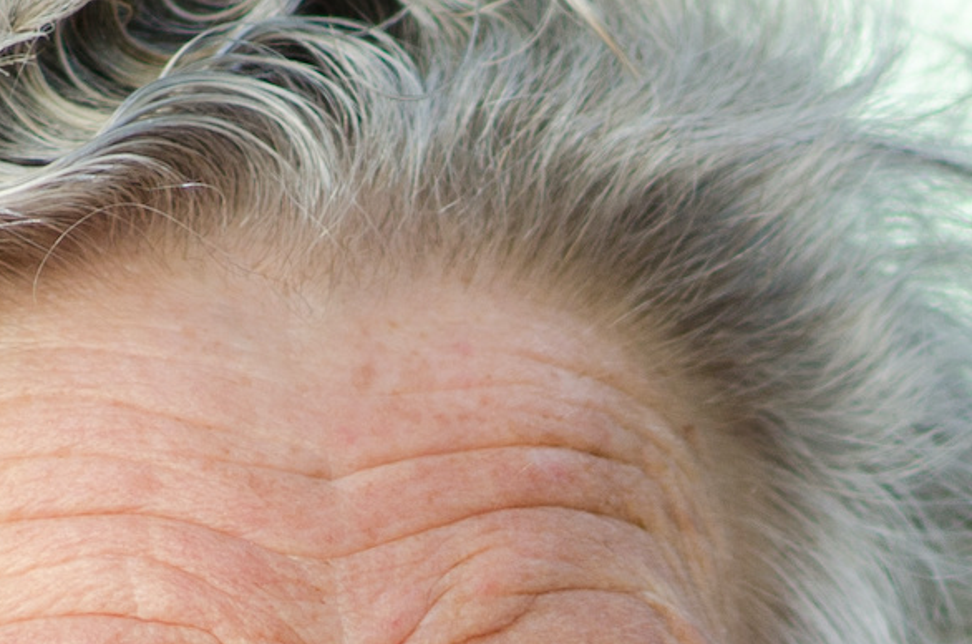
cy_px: 1447
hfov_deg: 3.2
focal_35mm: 653
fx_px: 17581
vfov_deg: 2.1
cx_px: 1005
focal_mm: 85
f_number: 2.2
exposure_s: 1/250
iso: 100
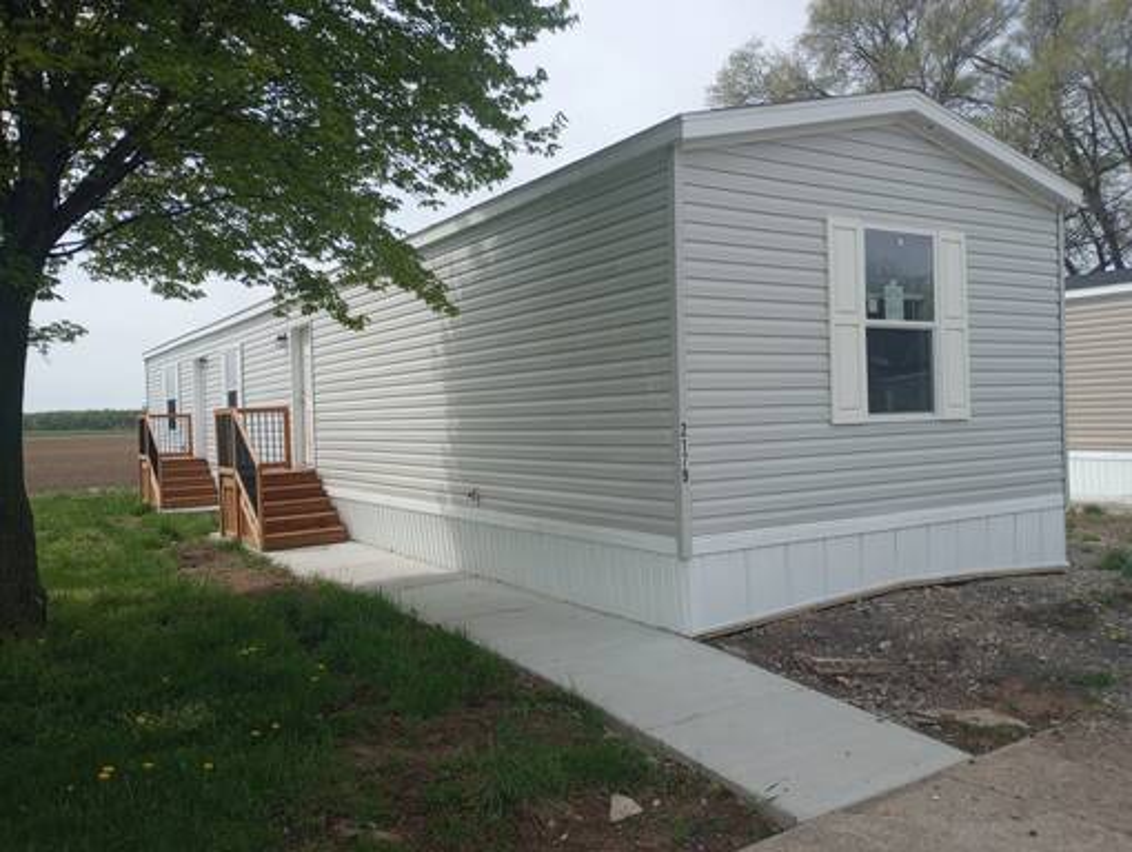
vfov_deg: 49.9
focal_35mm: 28
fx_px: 917
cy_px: 426
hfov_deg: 63.4
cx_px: 566
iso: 111
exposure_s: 1/636
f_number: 1.8
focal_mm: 4.27
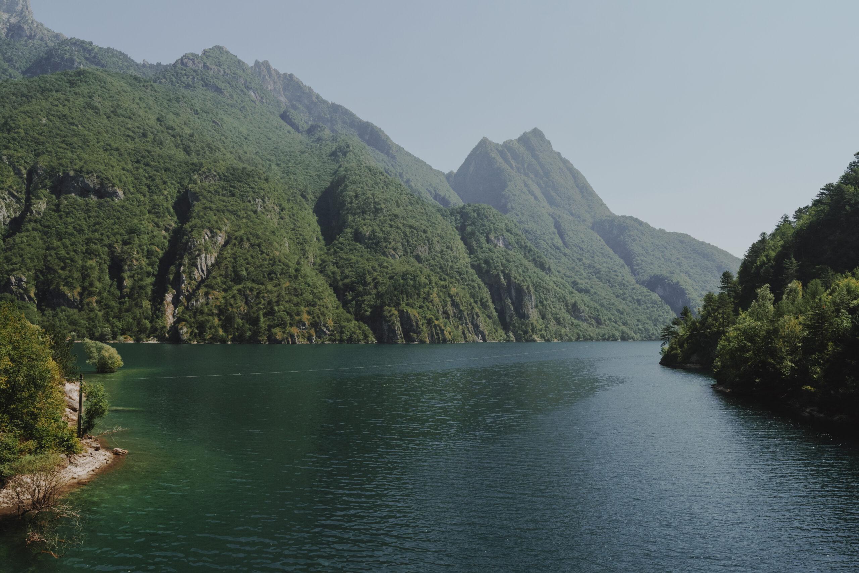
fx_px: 537
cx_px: 430
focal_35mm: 22
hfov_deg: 77.3
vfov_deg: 56.2
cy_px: 286
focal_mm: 15
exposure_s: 1/1250
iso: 640
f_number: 8
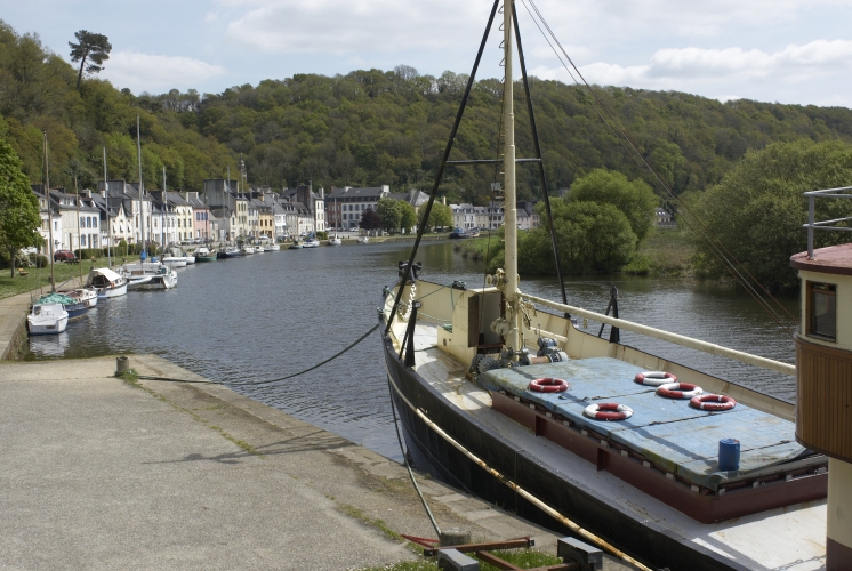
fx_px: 1019
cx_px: 424
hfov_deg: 45.4
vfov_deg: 31.3
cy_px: 291
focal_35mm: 43
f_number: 11
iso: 100
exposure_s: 1/160
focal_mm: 28
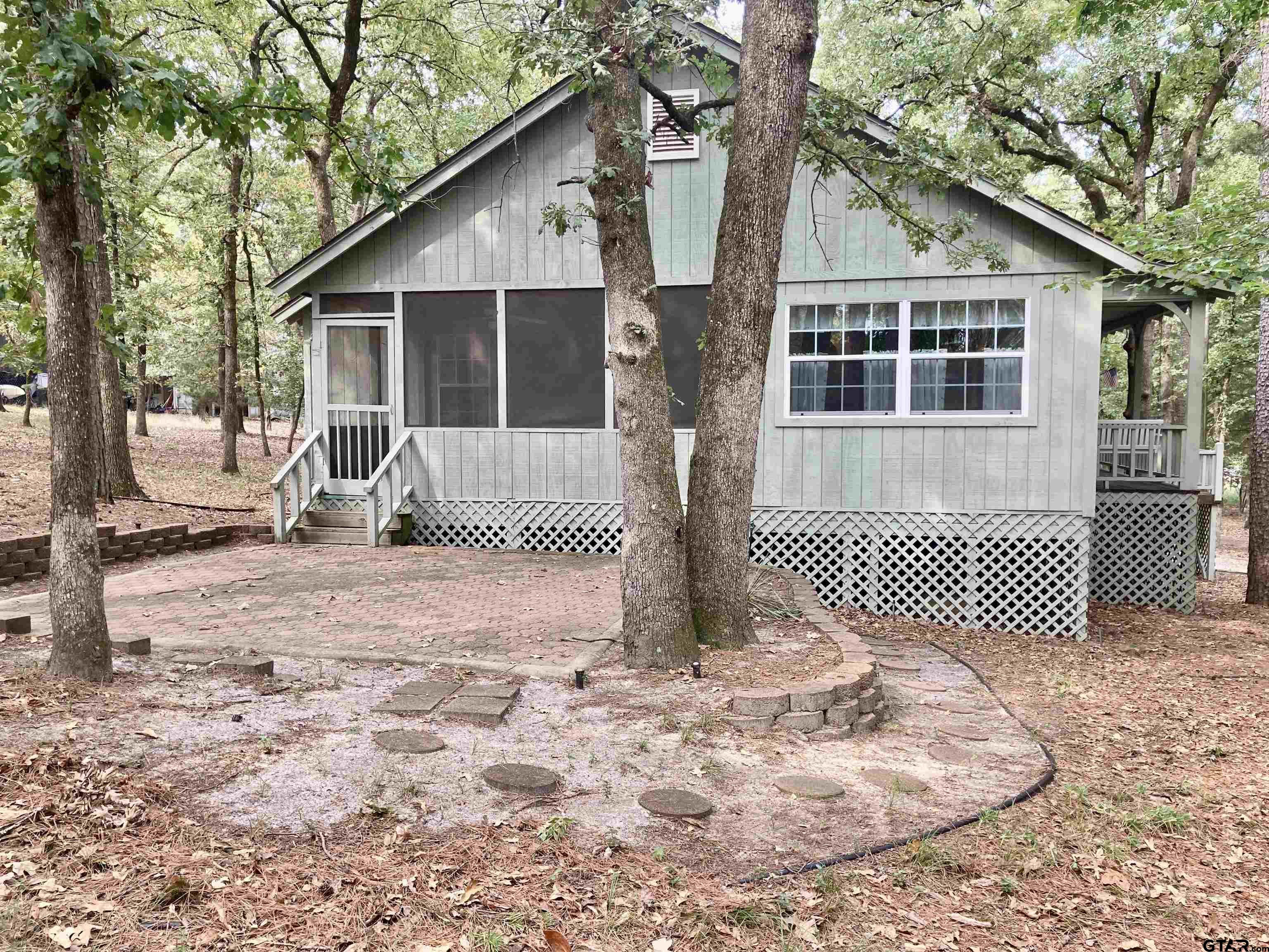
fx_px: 1026
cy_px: 476
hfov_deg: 63.4
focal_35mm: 28
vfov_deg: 49.7
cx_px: 634
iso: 64
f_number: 1.8
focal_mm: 3.99
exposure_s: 1/121
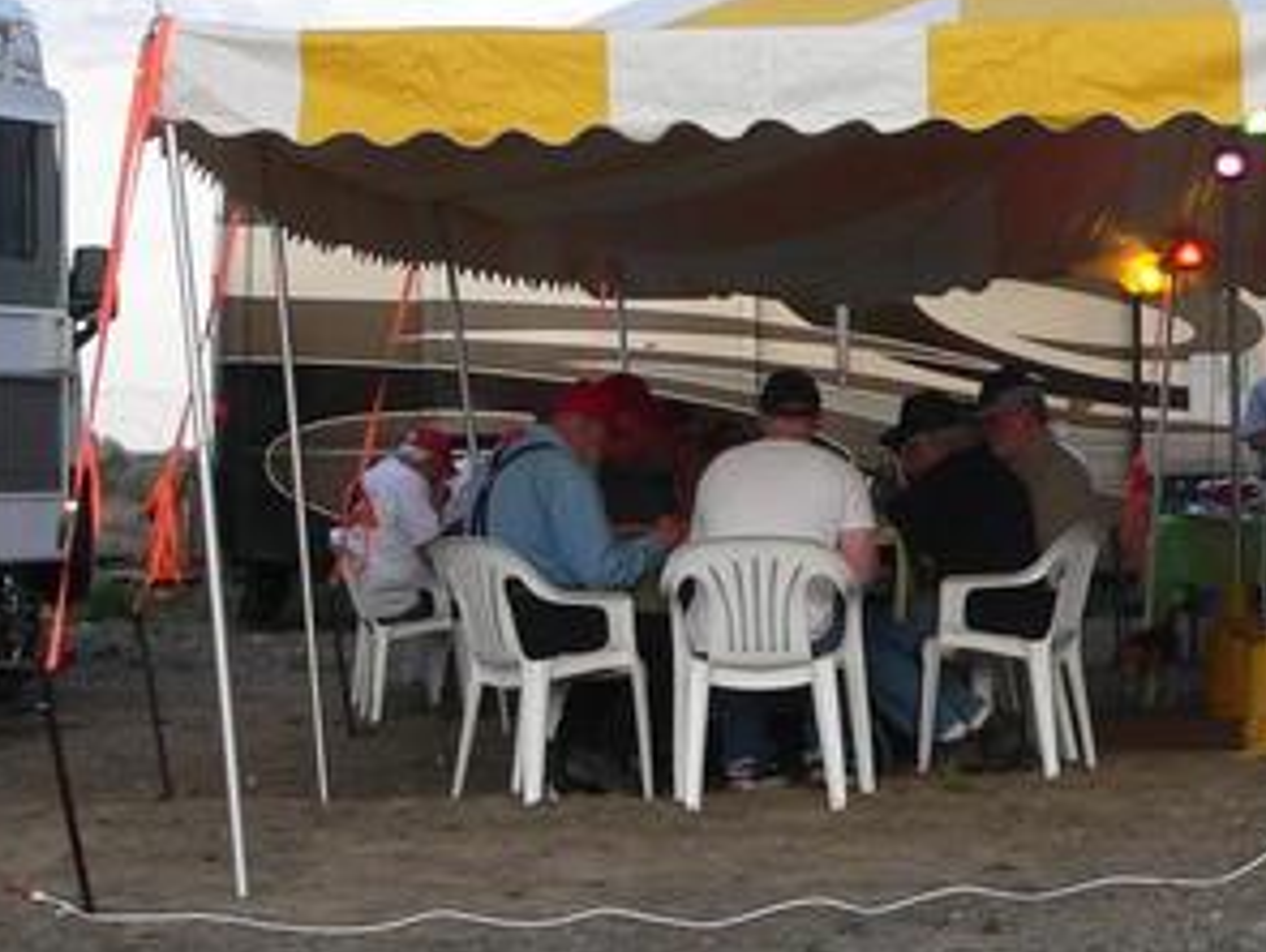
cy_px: 551
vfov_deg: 13.9
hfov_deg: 17.9
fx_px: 3918
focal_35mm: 107
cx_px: 1236
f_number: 2.8
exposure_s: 1/250
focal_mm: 6.6
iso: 100
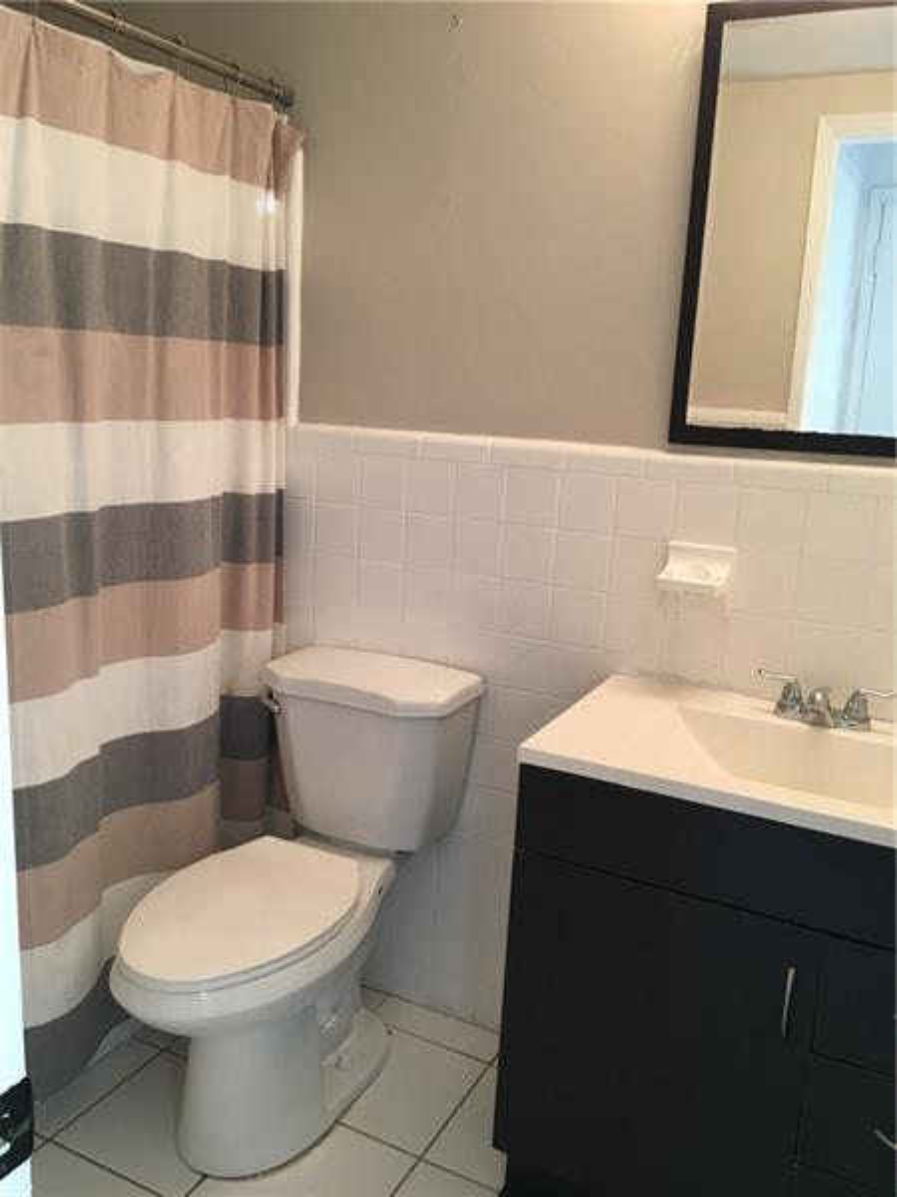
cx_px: 448
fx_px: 1002
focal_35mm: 29
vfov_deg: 61.7
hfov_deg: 48.2
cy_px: 598
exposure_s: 1/15
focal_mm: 4.15
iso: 32
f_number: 2.2
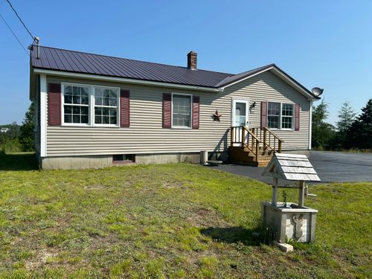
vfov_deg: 53.1
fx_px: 279
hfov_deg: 67.3
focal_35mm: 26
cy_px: 140
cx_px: 186
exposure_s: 1/4831
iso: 50
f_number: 1.5
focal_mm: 5.7
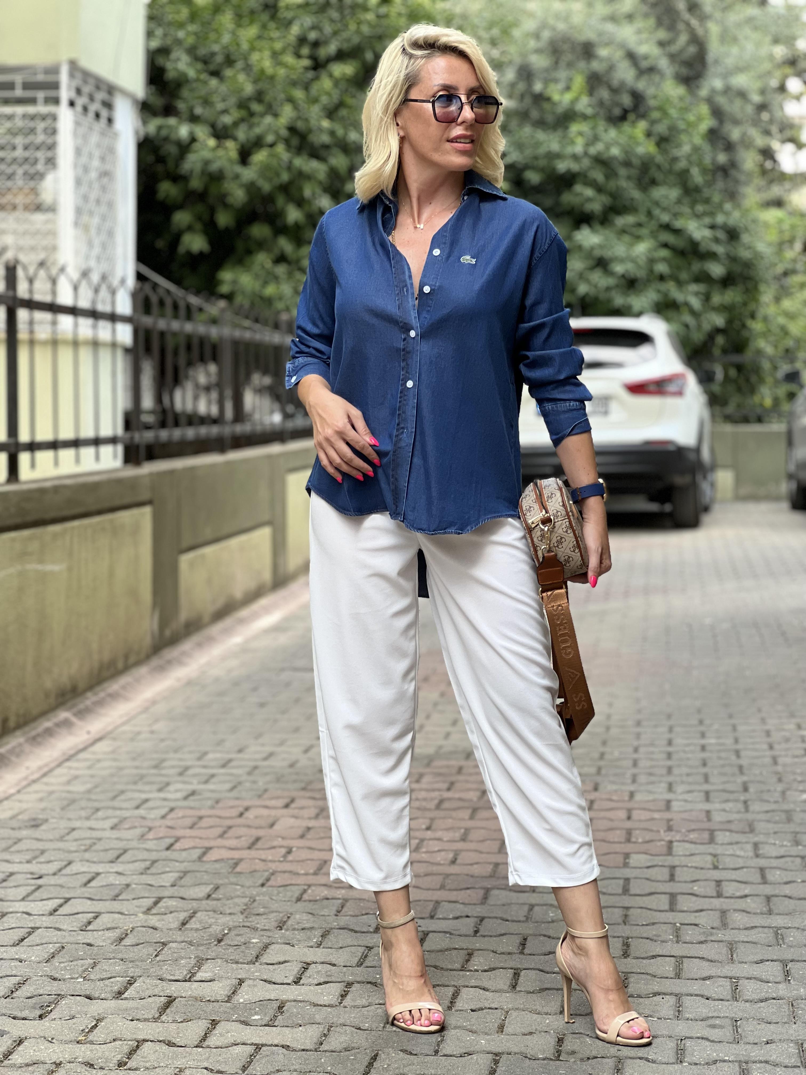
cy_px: 538
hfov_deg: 19.1
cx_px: 403
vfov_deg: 25.3
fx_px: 2390
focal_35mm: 77
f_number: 2.8
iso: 64
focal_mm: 9
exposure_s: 1/121
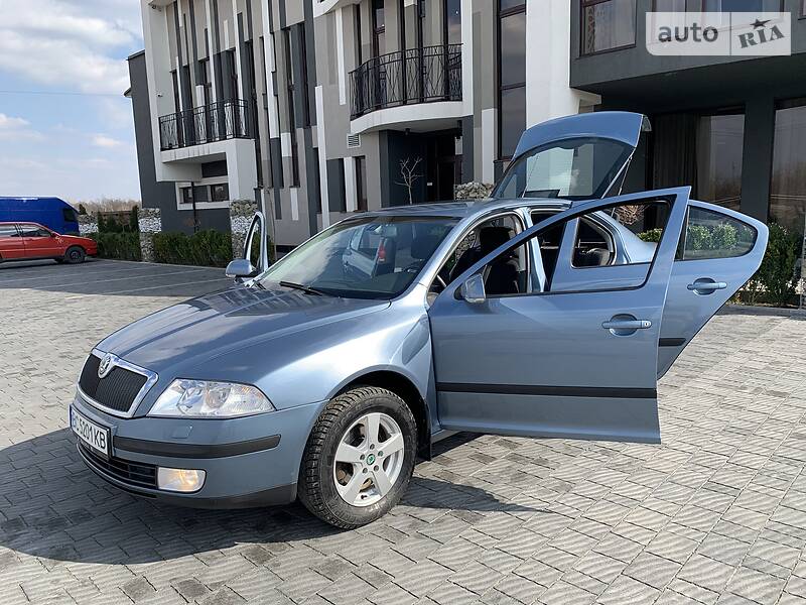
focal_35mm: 26
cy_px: 302
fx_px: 605
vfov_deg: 53.1
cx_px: 403
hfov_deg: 67.3
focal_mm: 4.2
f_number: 1.8
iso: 25
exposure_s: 1/1100
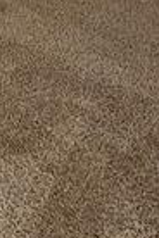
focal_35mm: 75
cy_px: -209
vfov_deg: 19.2
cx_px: -251
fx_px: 497
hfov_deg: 12.7
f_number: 2.2
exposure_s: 1/60
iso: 100
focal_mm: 2.2
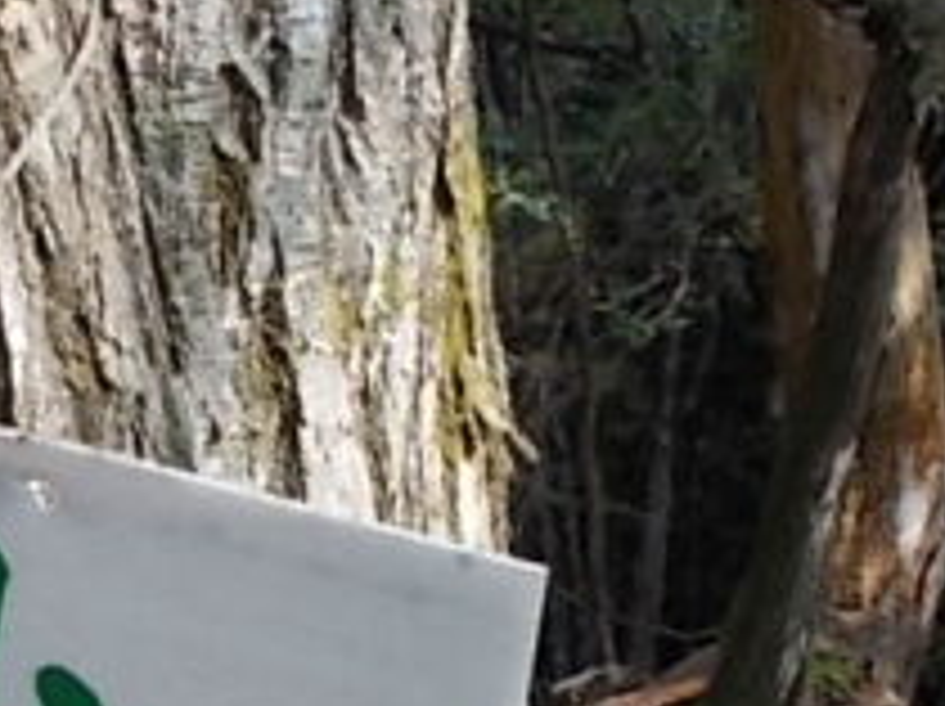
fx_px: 3463
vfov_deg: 11.6
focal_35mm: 127
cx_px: 18
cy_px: 589
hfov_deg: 15.3
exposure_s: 1/125
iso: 80
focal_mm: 4.6
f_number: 3.2
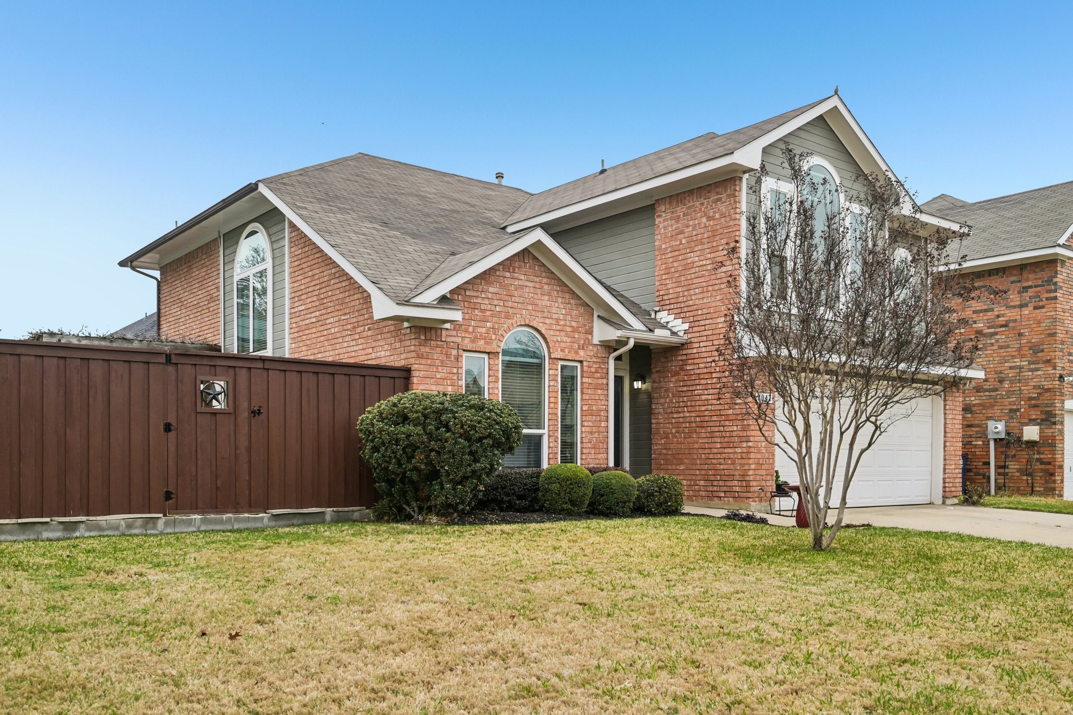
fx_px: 894
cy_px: 358
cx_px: 536
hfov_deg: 61.9
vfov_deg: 43.6
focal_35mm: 30
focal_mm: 30
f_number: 8
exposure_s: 1/200
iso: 400
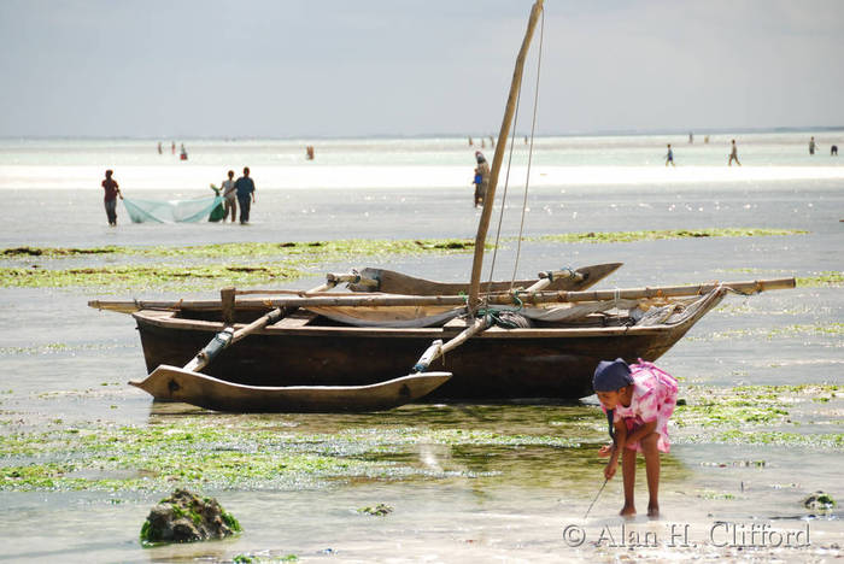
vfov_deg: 6.1
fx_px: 5279
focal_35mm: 225
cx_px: 422
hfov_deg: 9.1
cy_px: 282
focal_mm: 150
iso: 800
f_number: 5.6
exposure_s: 1/4000
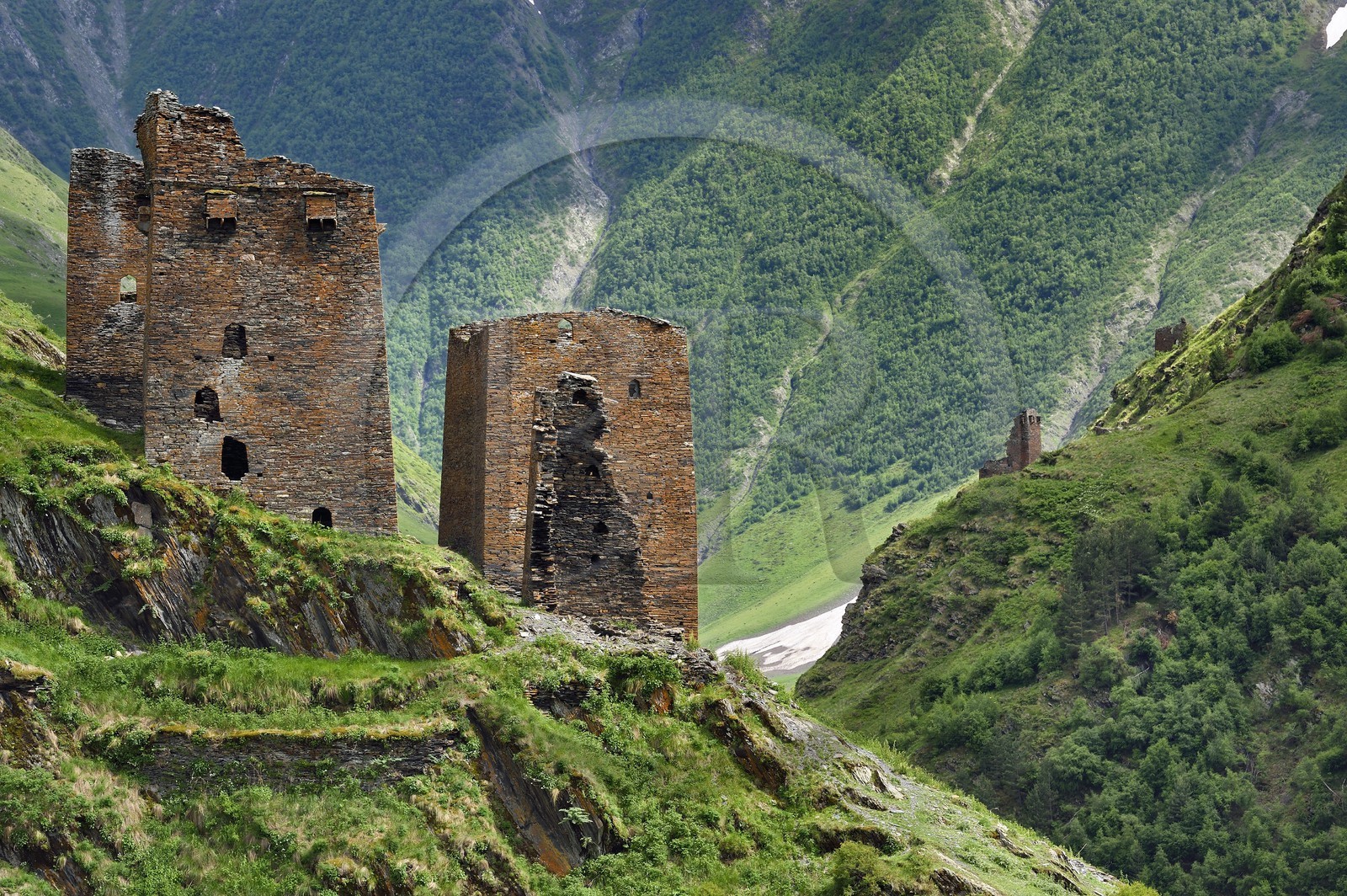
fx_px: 4673
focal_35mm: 125
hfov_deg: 16.4
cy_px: 448
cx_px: 674
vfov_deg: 10.9
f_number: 8
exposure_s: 1/250
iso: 200
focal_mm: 125
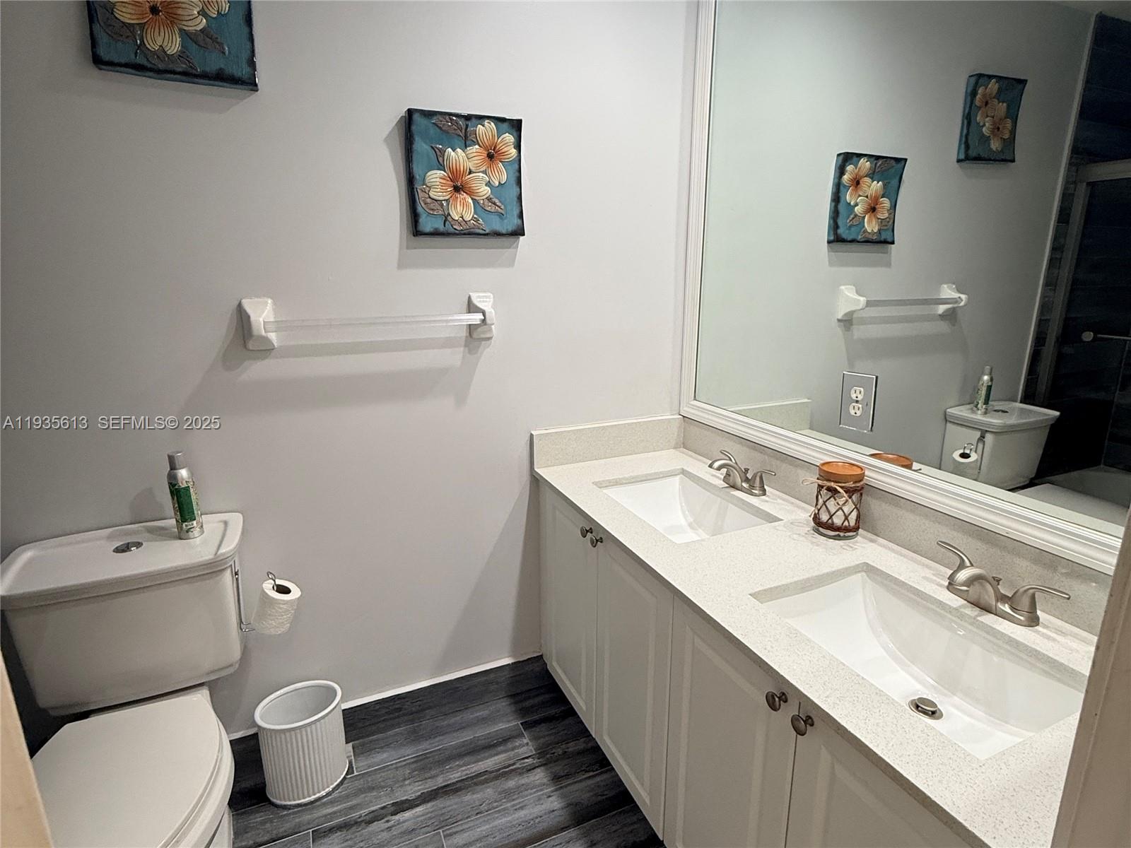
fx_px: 457
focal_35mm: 14
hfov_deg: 102.1
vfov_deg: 85.7
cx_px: 566
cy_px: 424
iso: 160
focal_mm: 2.22
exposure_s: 1/120
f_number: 2.2
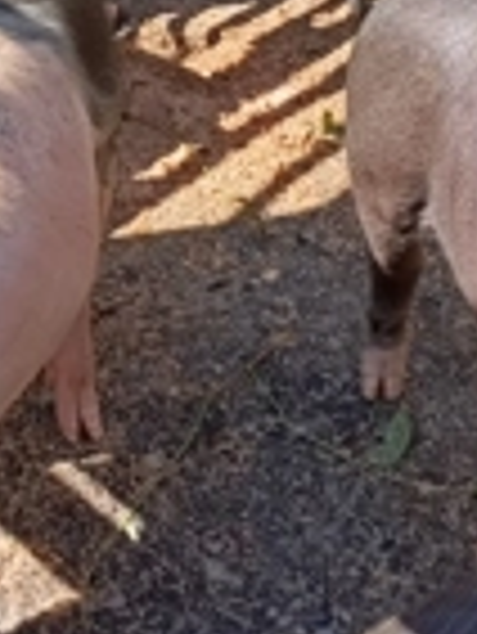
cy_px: 121
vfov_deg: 24.3
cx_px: -4
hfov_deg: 18.2
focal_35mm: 79
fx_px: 1449
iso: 100
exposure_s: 1/117
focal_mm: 4.27
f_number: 1.8
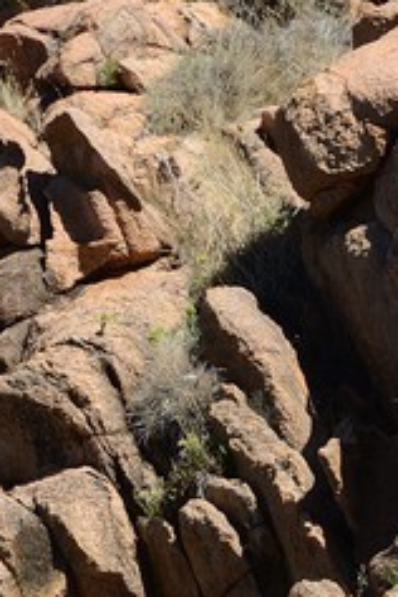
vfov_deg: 2.7
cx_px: -509
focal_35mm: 756
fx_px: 12536
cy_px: -1134
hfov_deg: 1.8
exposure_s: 1/1000
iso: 400
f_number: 8
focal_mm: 112
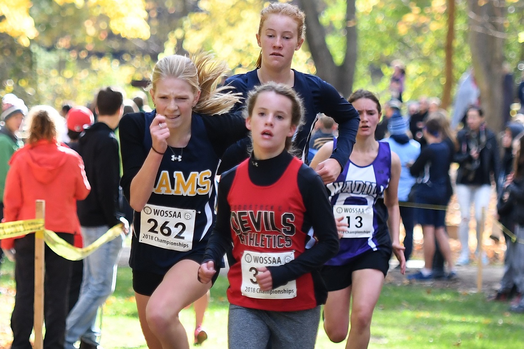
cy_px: 174
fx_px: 2292
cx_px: 262
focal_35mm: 158
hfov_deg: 13.0
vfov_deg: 8.7
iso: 560
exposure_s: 1/1000
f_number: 2.8
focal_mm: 105
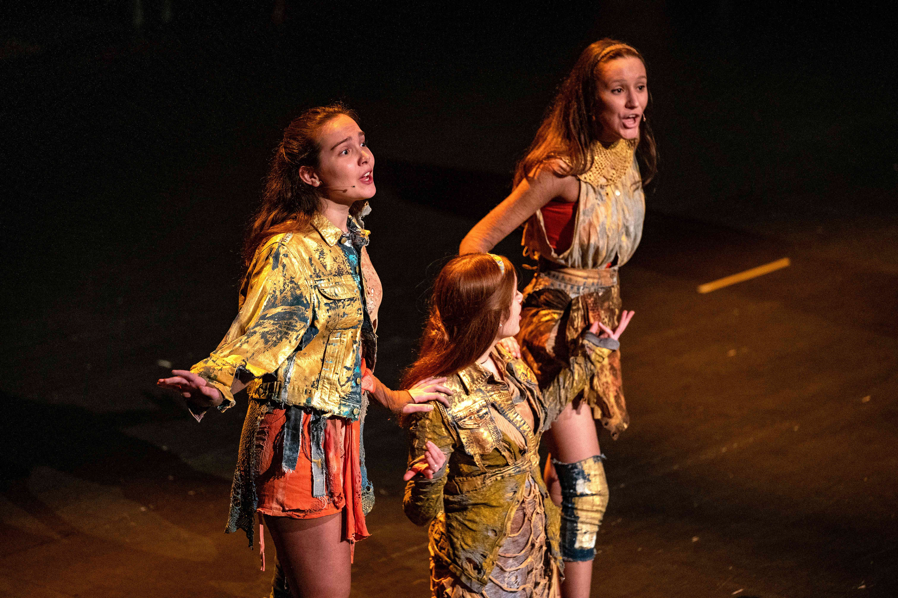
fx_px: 4985
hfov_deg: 10.3
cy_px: 299
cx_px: 449
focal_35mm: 200
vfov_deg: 6.9
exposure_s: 1/125
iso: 3200
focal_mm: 200
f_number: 2.8
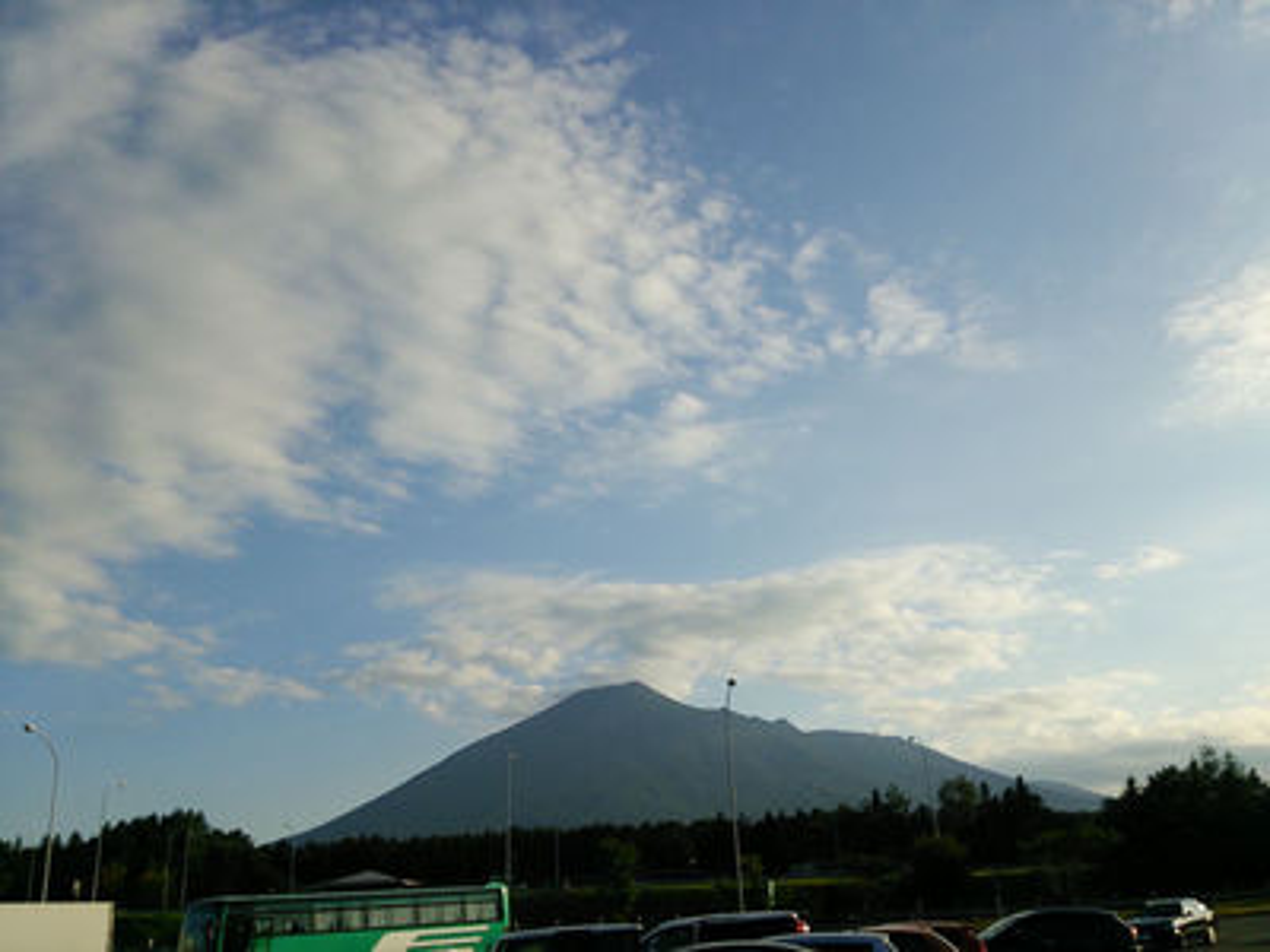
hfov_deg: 60.0
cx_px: 635
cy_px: 476
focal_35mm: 30
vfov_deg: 46.8
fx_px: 1101
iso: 40
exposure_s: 1/2314
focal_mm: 4.06
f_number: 1.94
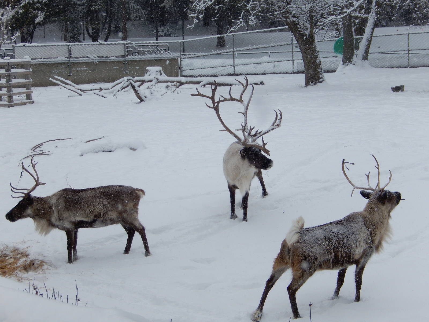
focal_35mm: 85
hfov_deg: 23.0
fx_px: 1053
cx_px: 214
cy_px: 161
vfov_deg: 17.4
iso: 125
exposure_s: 1/500
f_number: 5.1
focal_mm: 15.2
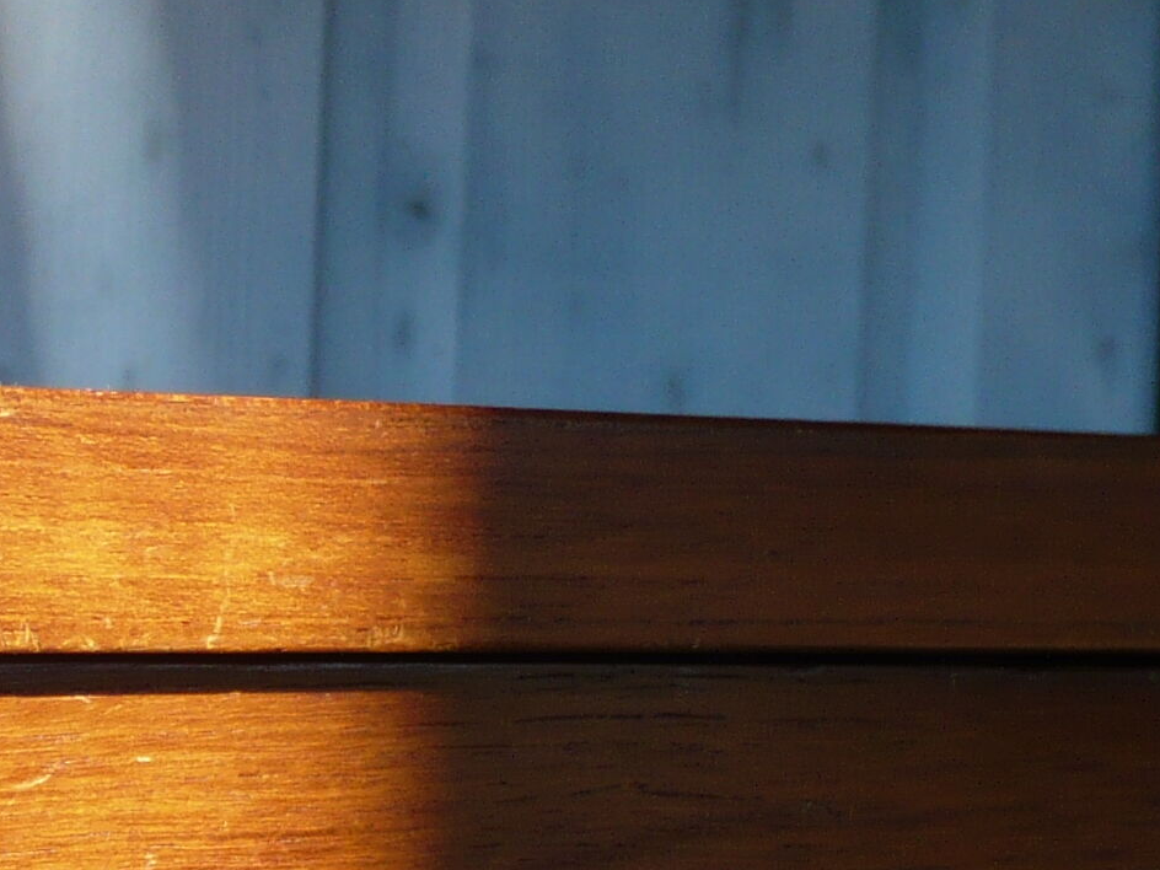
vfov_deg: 8.8
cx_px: -402
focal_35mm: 166
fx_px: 5563
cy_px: 1135
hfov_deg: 11.6
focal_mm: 8.4
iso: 100
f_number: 3.8
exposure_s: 1/250
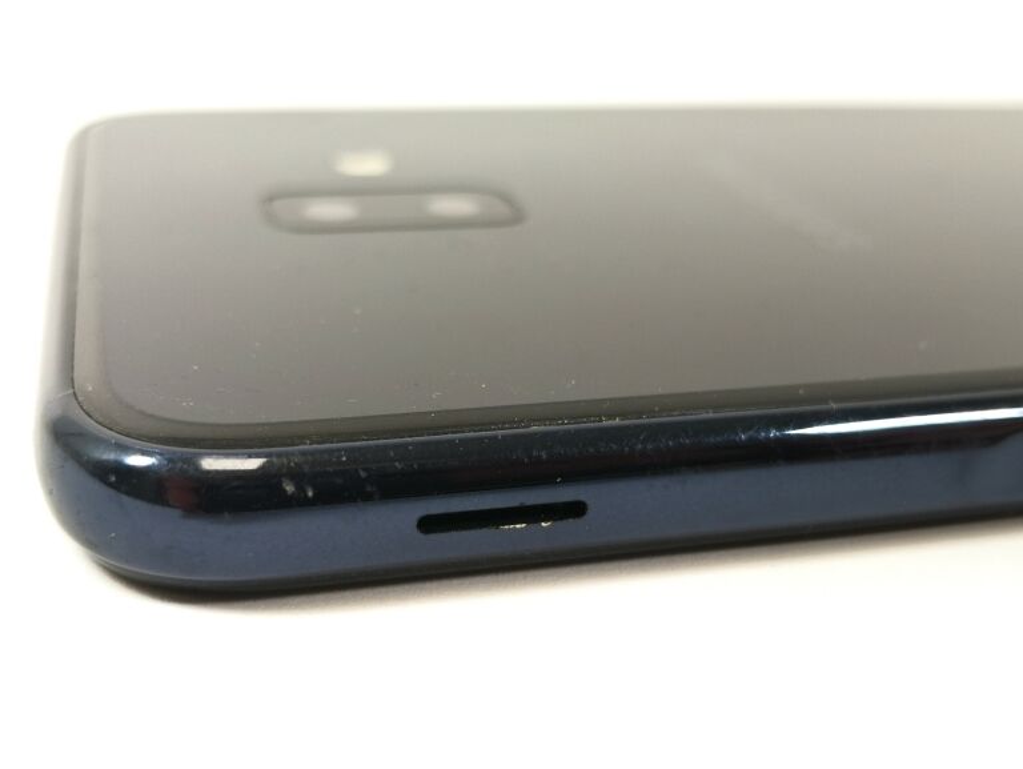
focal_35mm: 36
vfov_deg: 39.7
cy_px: 384
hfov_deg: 51.3
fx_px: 1065
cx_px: 512
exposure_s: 1/50
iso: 64
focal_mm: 3.95
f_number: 1.6
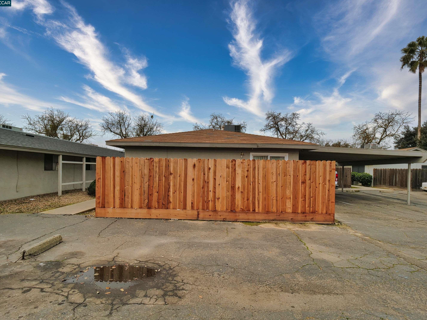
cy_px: 170
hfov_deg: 98.2
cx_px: 210
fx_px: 185
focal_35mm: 15
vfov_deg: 81.6
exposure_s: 1/160
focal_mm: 7
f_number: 11
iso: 125
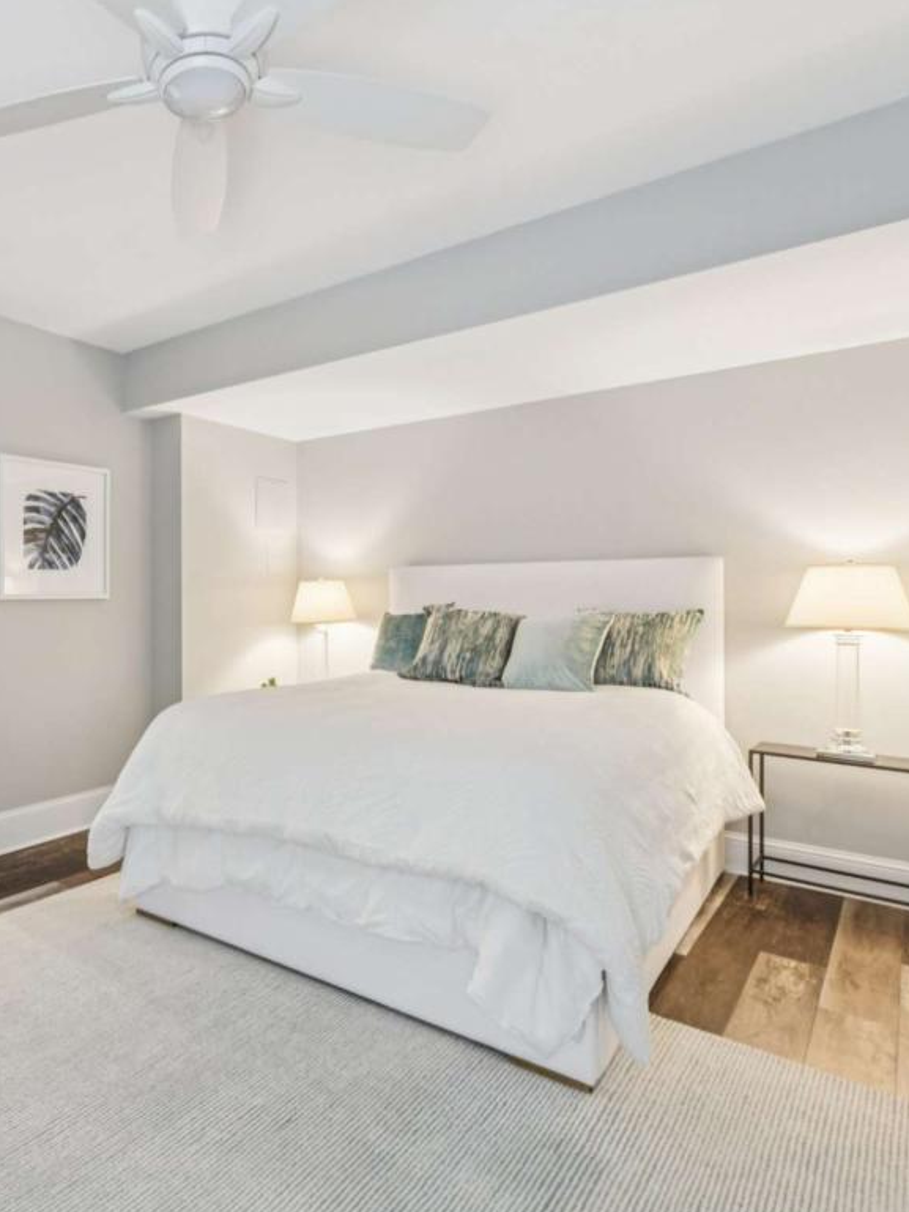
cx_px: 183
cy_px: 602
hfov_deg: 58.6
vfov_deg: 79.0
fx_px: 735
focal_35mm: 21
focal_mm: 14
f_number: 8
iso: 400
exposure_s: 1/6
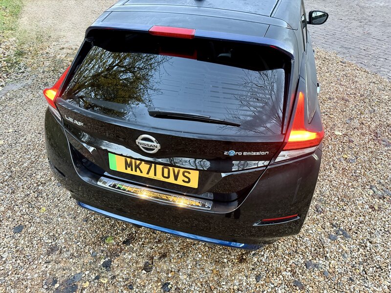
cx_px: 196
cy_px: 146
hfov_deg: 71.6
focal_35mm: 24
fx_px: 271
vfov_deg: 56.8
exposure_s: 1/43
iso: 800
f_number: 1.78
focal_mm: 6.76
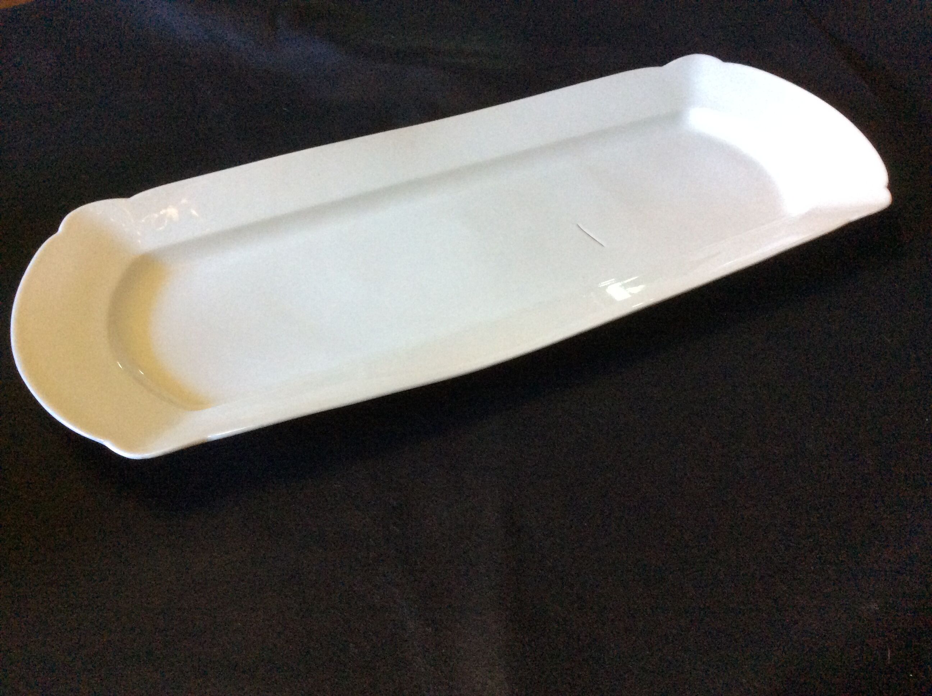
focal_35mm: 32
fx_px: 860
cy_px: 348
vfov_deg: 44.1
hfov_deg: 56.9
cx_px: 466
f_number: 2.4
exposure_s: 1/25
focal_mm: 3.3
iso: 250
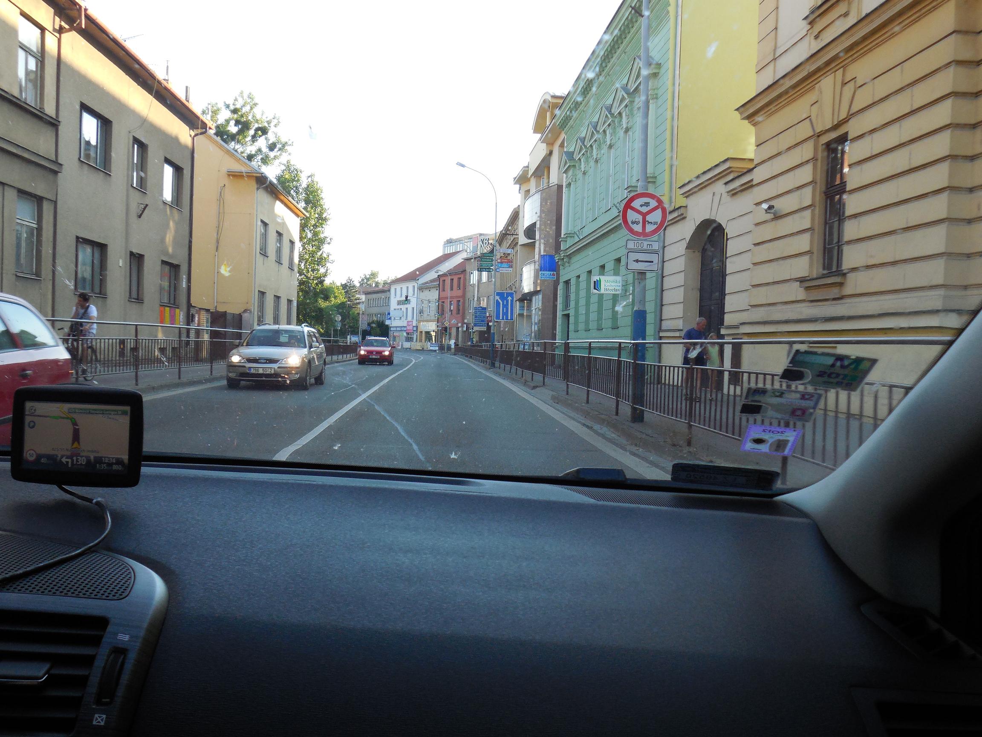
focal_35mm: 34
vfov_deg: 41.8
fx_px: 965
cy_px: 368
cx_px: 491
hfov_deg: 54.0
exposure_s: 1/250
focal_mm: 6
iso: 200
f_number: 3.9
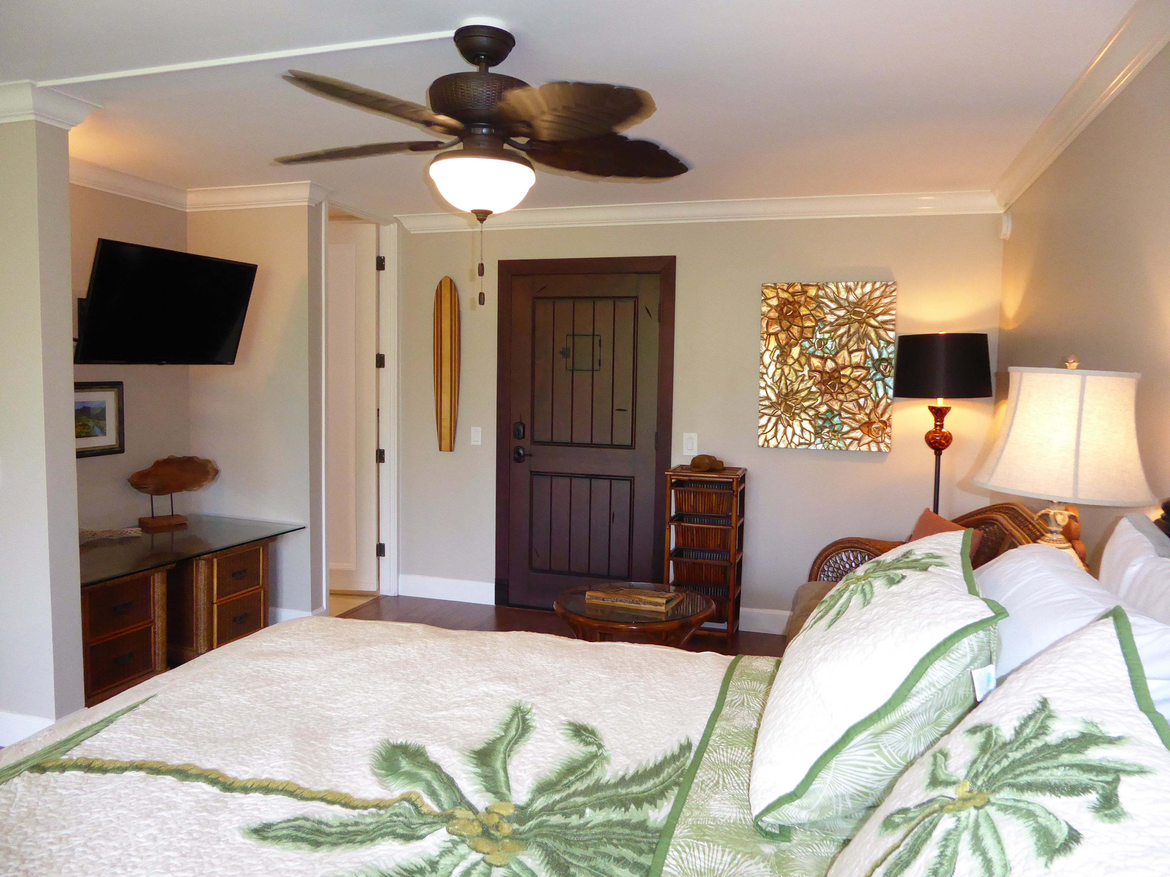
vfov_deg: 54.9
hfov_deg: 69.4
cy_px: 438
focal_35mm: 25
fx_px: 845
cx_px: 585
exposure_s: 1/60
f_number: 3.3
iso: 640
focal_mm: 4.3
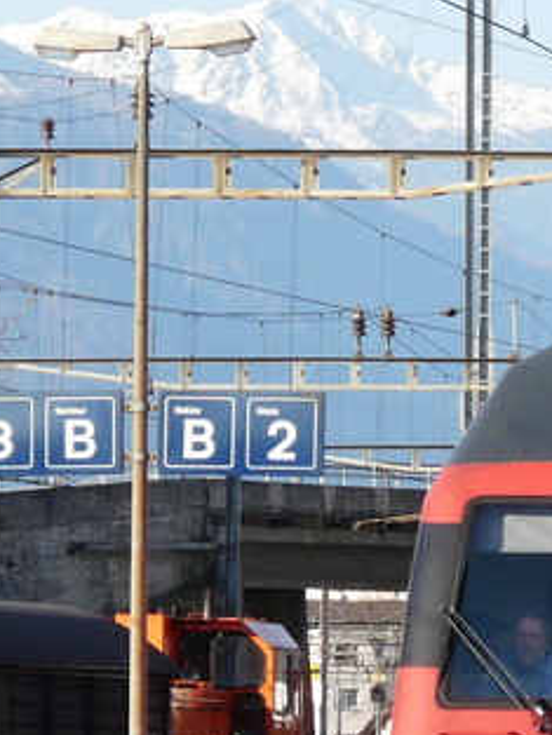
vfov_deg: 4.2
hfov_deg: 3.2
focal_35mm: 470
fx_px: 9986
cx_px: 911
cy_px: 521
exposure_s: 1/250
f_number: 5.6
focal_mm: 24.2
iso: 100
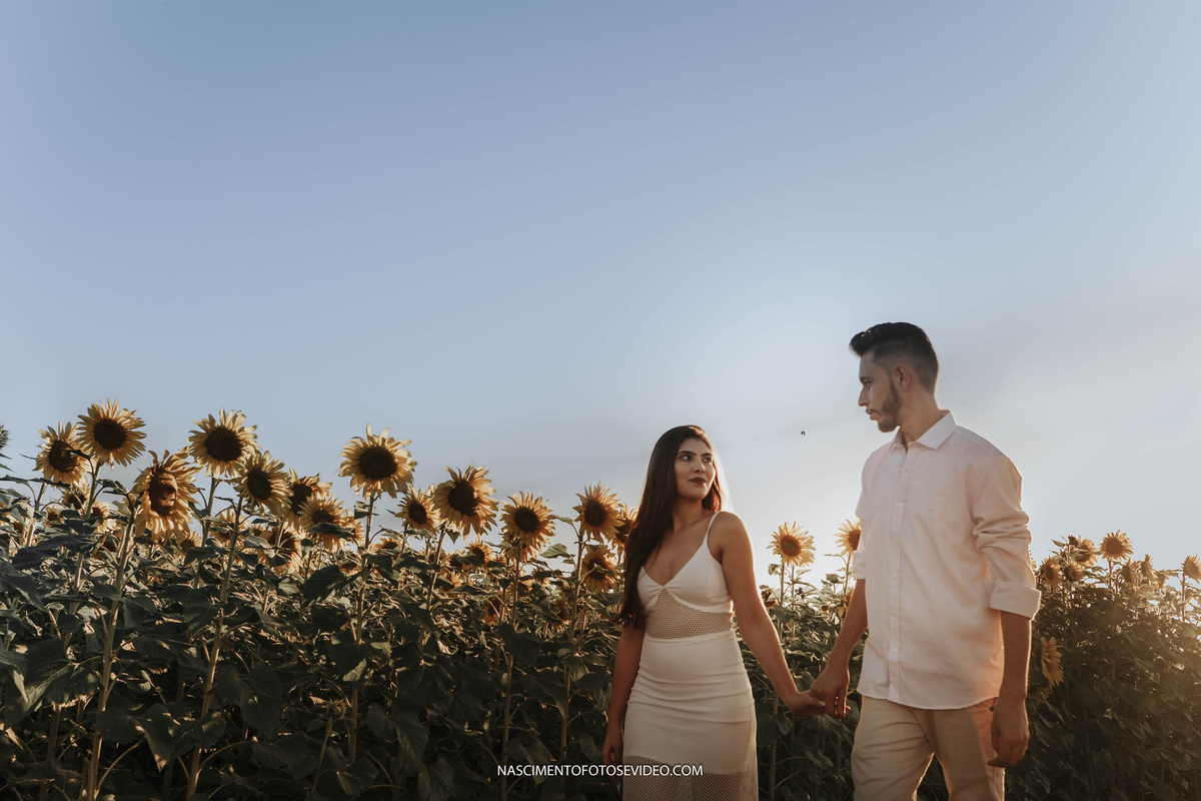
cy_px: 400
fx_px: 1168
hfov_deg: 54.4
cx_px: 600
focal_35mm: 35
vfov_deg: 37.9
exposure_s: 1/400
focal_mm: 23
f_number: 5
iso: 200
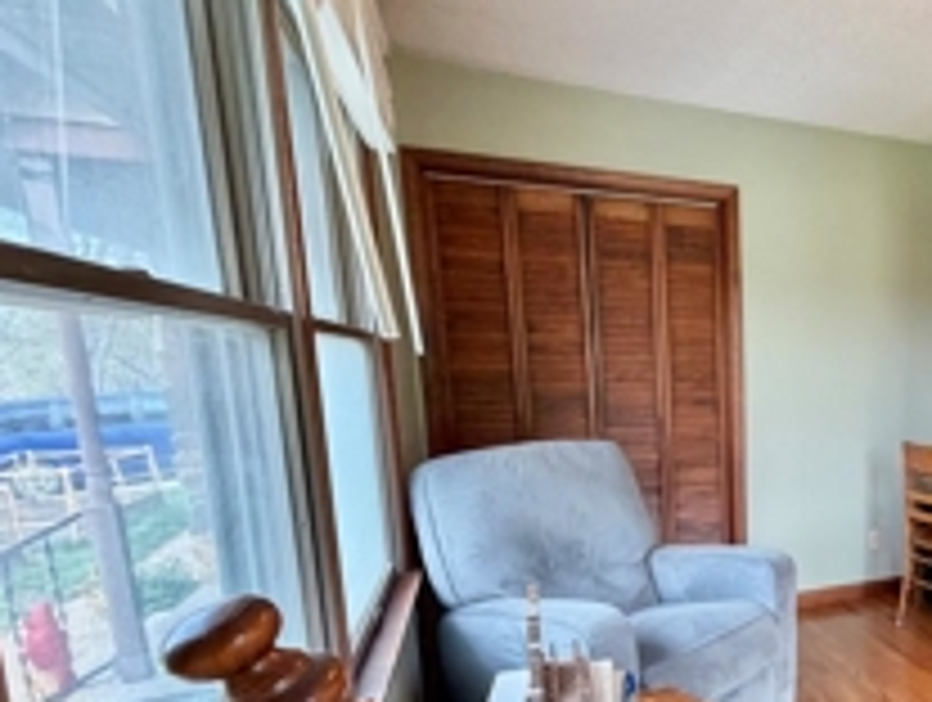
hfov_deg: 55.4
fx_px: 728
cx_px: 860
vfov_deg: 50.3
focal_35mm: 27
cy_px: 486
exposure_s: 1/60
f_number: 2.2
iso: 500
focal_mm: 2.22
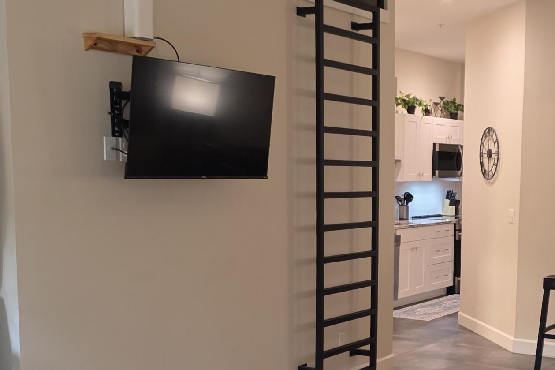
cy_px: 288
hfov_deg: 34.0
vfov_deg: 23.5
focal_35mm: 57
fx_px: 879
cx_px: 446
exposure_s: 1/120
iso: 500
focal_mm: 6.3
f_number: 1.7
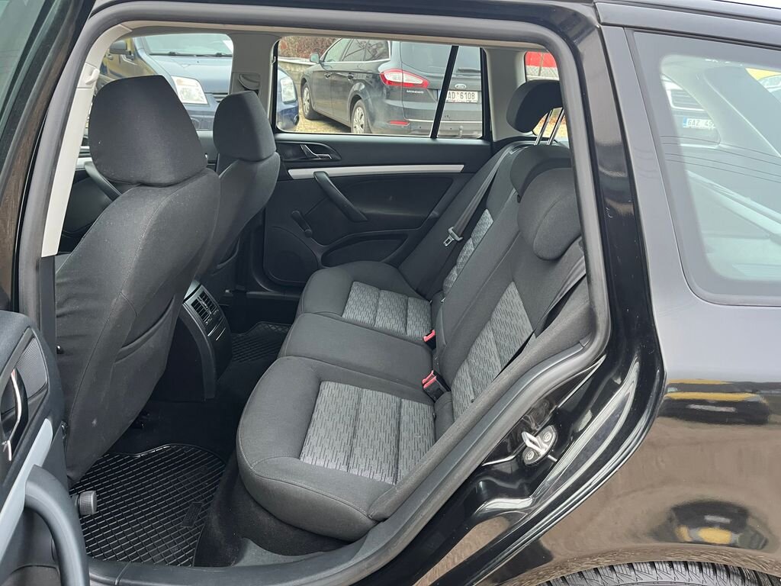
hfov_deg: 67.3
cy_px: 293
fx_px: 587
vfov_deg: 53.1
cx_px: 390
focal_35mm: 26
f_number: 1.6
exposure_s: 1/60
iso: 200
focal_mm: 5.1
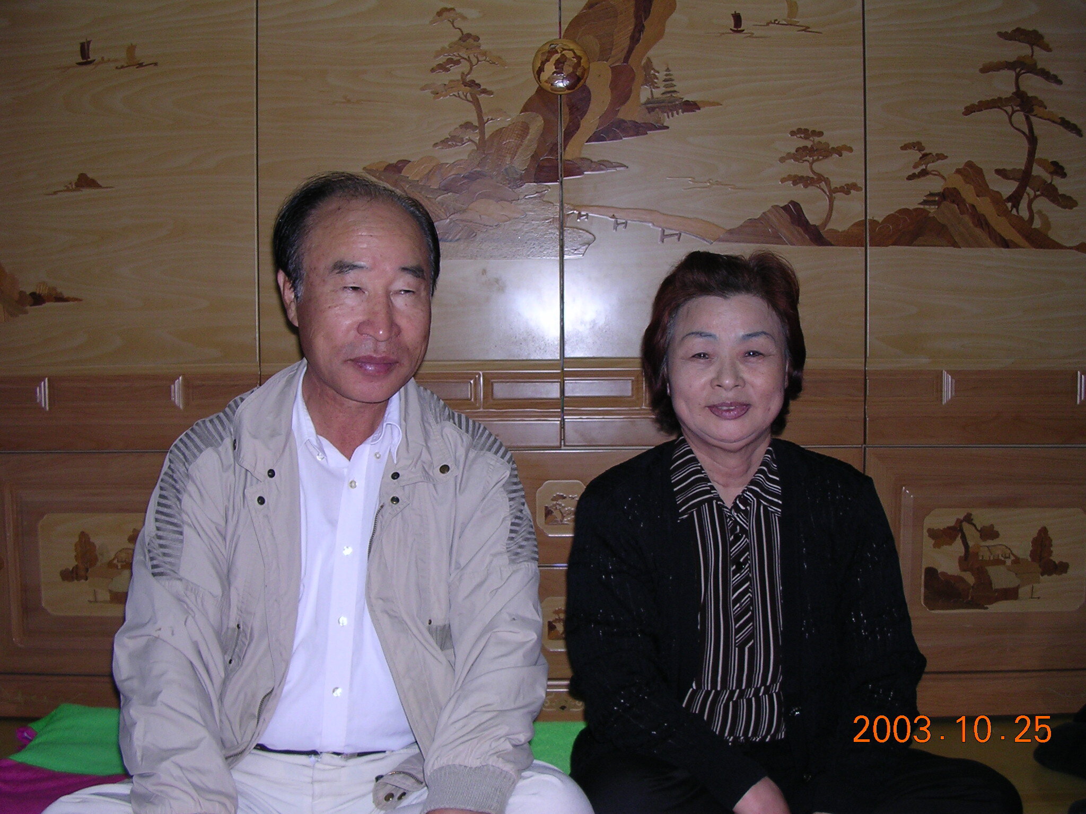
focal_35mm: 38
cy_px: 407
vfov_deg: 37.7
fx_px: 1192
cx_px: 543
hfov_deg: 49.0
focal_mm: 5.8
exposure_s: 1/60.1
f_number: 2.8
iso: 100
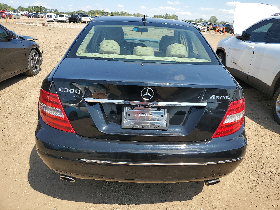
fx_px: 210
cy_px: 105
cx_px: 140
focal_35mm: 26
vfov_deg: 53.1
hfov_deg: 67.3
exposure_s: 1/2000
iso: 50
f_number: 1.5
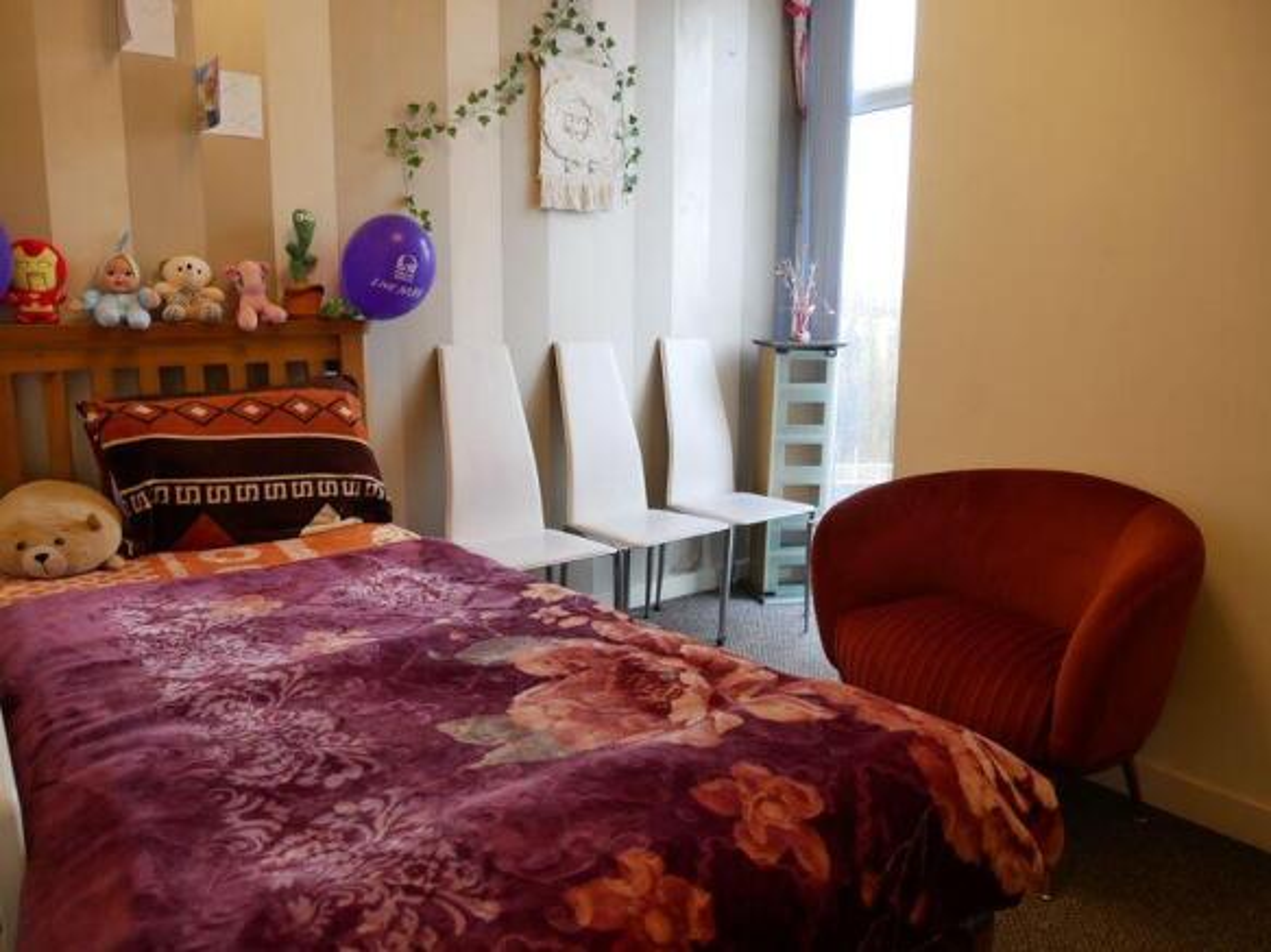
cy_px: 476
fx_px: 881
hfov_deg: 71.6
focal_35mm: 24
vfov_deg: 56.8
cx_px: 636
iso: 320
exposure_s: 1/60
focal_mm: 12
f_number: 3.5
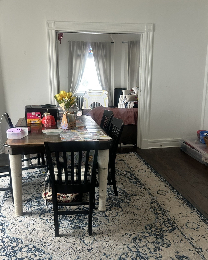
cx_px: 98
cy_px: 119
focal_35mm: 32
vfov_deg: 55.6
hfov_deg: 45.8
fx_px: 246
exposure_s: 1/60
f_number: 1.5
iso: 200
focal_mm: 5.7
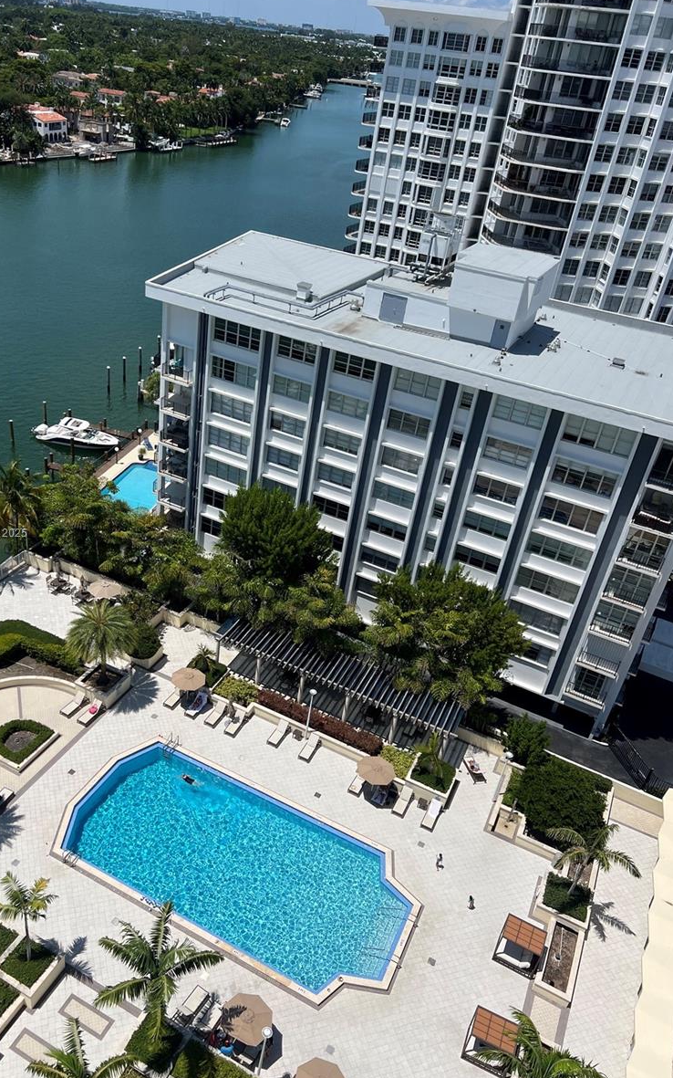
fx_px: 822
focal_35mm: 28
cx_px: 271
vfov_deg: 66.5
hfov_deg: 44.3
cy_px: 534
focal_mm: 5.7
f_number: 1.5
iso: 50
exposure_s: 1/8000
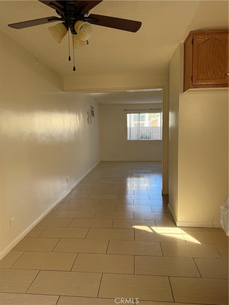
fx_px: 212
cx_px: 114
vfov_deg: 71.6
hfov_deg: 56.8
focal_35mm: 24
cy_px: 152
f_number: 1.78
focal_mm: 6.76
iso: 125
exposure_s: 1/243
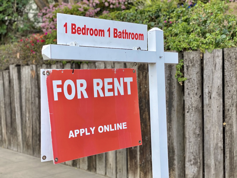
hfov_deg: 36.8
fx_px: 356
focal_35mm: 52
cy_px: 89
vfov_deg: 28.0
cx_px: 118
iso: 20
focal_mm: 6
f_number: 2
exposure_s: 1/243
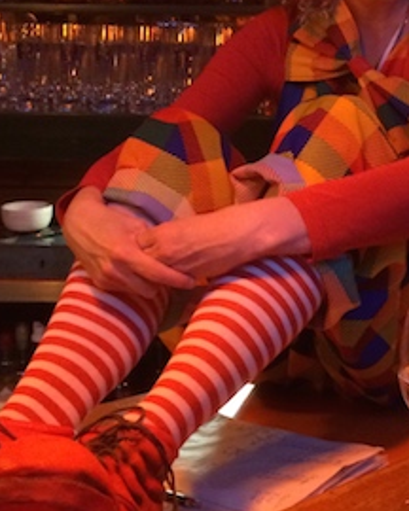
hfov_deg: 21.5
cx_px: 347
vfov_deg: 26.7
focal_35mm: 70
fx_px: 1059
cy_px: 122
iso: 250
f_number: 2.2
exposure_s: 1/15
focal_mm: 4.15
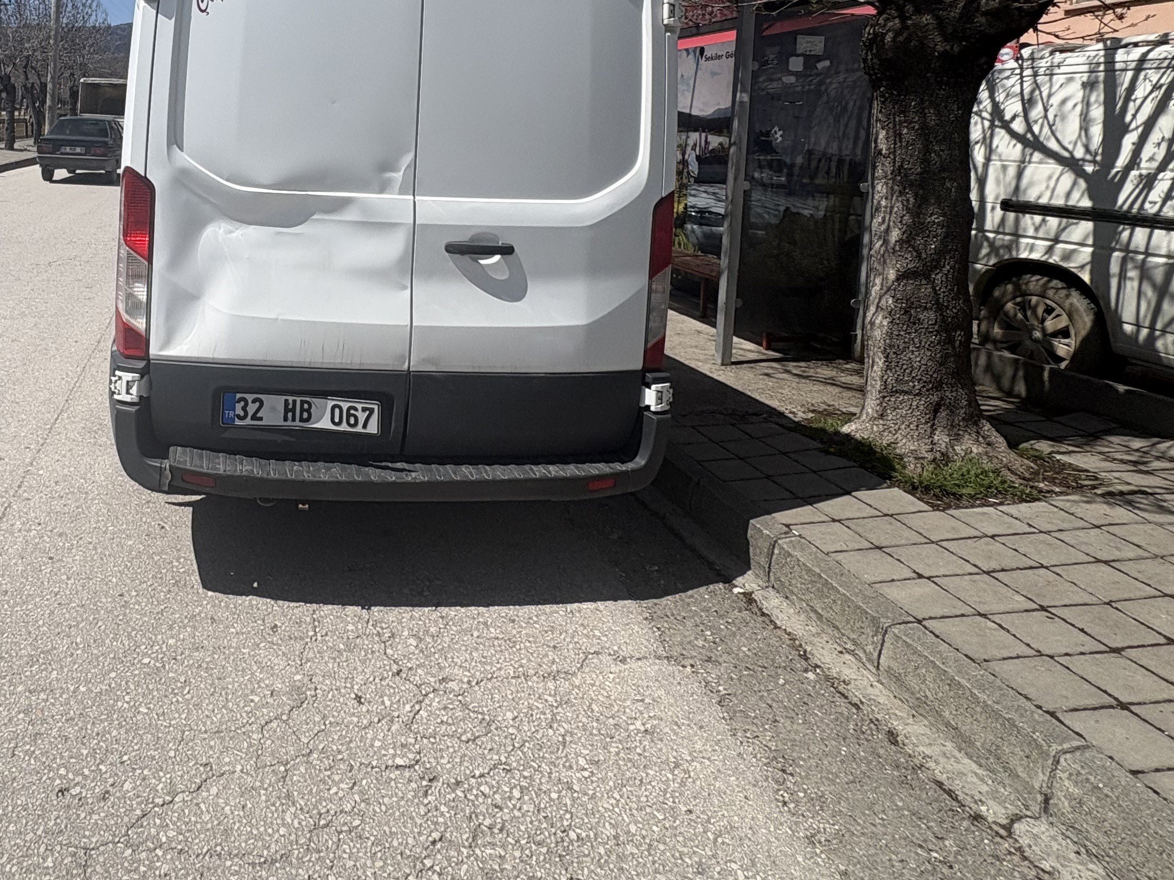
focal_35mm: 26
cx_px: 282
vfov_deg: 50.4
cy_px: 198
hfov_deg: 63.1
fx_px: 882
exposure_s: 1/3247
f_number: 2.2
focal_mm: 2.22
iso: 50
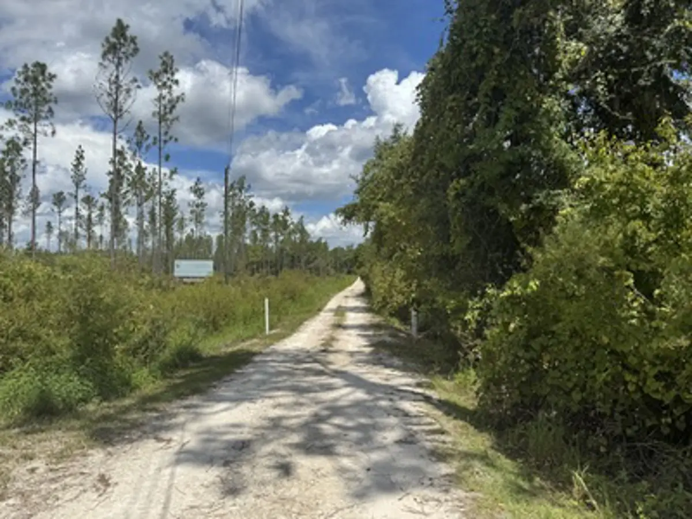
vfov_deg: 56.8
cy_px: 260
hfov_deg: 71.6
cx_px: 346
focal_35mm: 24
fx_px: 480
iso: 80
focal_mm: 6.76
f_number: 1.78
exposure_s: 1/7092
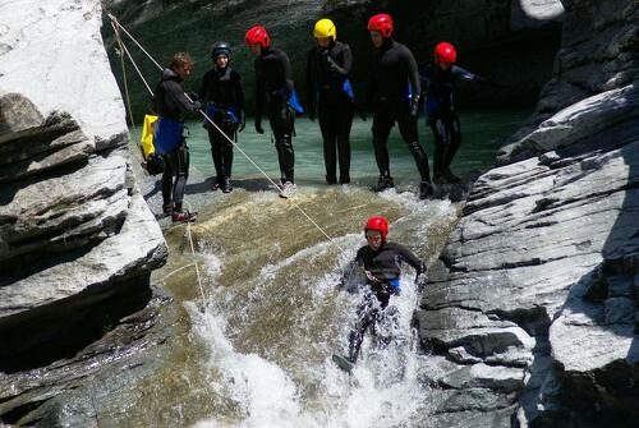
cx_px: 320
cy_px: 214
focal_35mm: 270
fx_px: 4800
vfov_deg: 5.1
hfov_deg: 7.6
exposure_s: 1/1000
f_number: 6.7
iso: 200
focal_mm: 180
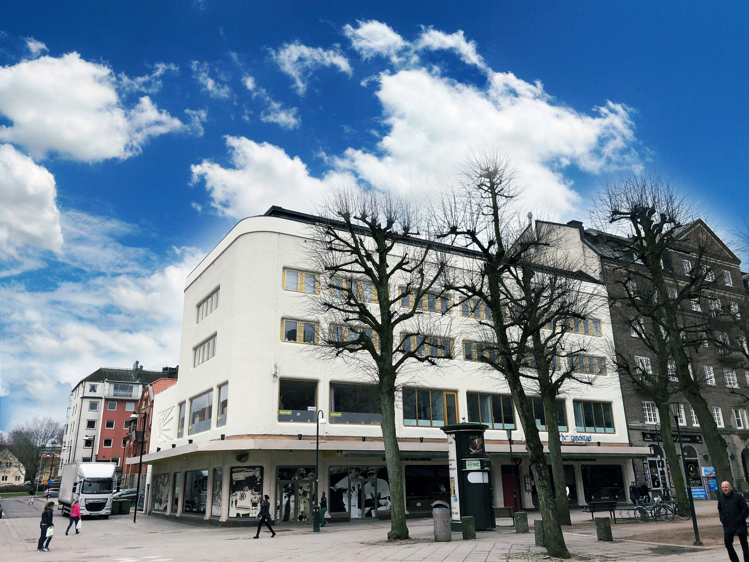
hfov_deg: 63.4
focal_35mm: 28
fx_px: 606
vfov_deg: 49.7
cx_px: 374
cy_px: 281
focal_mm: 3.99
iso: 20
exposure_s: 1/1297
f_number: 1.8
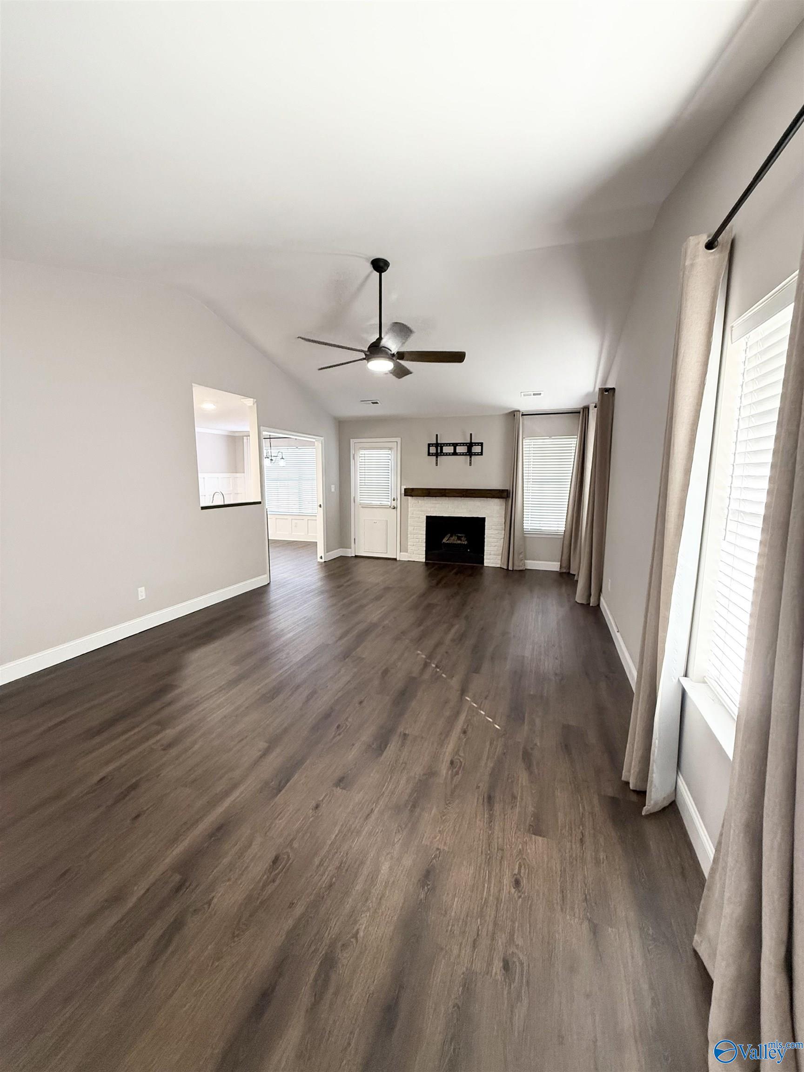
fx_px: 434
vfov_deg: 102.1
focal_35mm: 14
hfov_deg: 85.7
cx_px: 402
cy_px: 536
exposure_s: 1/120
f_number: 2.2
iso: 500
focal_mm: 2.22
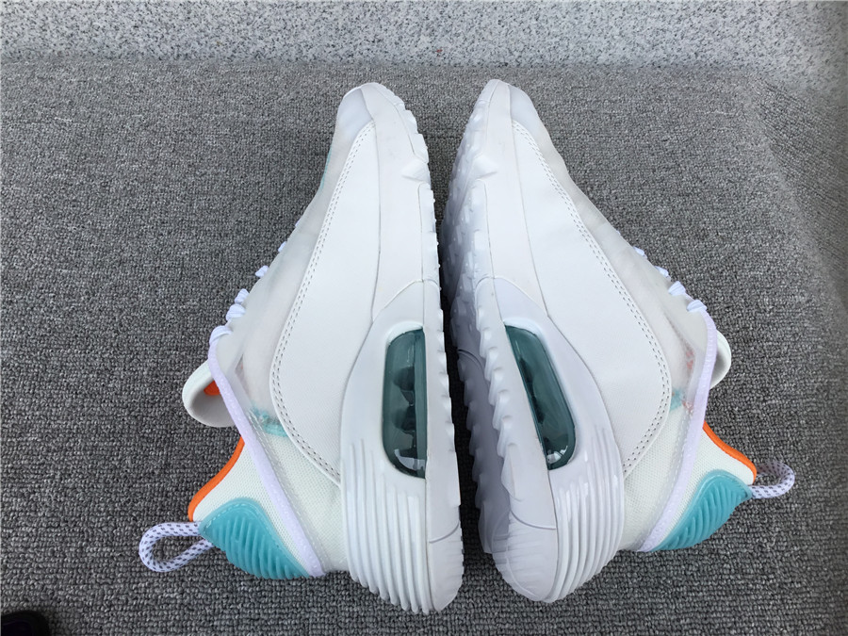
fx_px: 759
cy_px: 318
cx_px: 424
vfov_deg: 45.4
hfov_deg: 58.4
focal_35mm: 31
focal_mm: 3.3
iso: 25
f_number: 2.4
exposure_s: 1/582
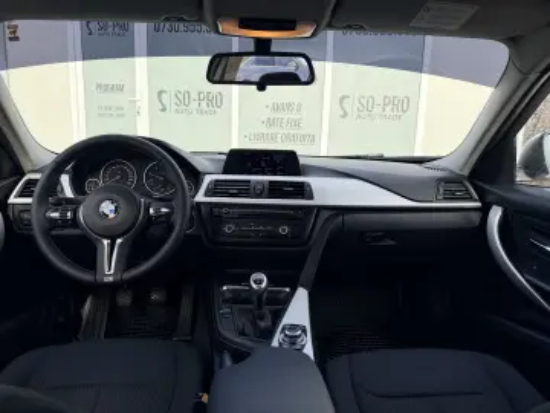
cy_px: 206
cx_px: 275
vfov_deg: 56.8
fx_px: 381
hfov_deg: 71.6
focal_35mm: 24
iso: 100
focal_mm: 6.76
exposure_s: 1/1122
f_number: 1.78
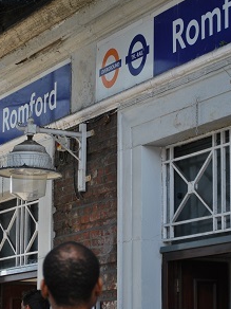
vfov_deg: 14.6
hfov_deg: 11.0
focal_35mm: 135
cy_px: 139
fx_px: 1200
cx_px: 82
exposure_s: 1/125
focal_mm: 55
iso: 200
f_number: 5.6
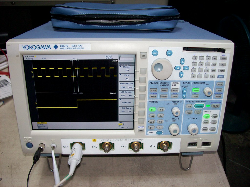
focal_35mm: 36
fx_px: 260
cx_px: 125
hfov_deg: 51.4
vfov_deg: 39.7
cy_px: 94
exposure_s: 1/64
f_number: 2.7
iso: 80
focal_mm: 6
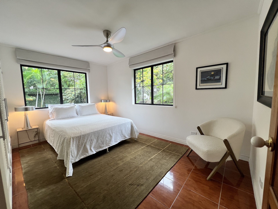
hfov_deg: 106.2
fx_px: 104
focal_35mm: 13
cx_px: 139
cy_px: 104
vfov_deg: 89.9
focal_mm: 1.57
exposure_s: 1/120
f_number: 1.8
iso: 64
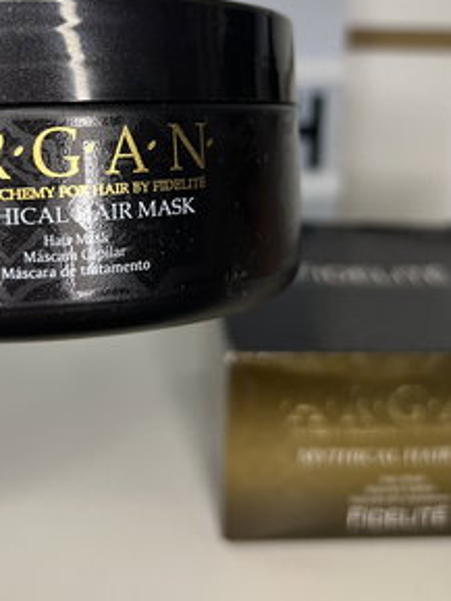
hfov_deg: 30.2
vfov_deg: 38.7
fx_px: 833
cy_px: 157
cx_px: 177
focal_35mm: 48
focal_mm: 5.7
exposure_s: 1/95
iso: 125
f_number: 1.5
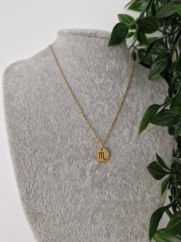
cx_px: 90
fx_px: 160
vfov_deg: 73.9
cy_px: 121
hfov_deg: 58.9
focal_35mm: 23
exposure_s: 1/100
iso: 50
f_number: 1.8
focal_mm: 5.4
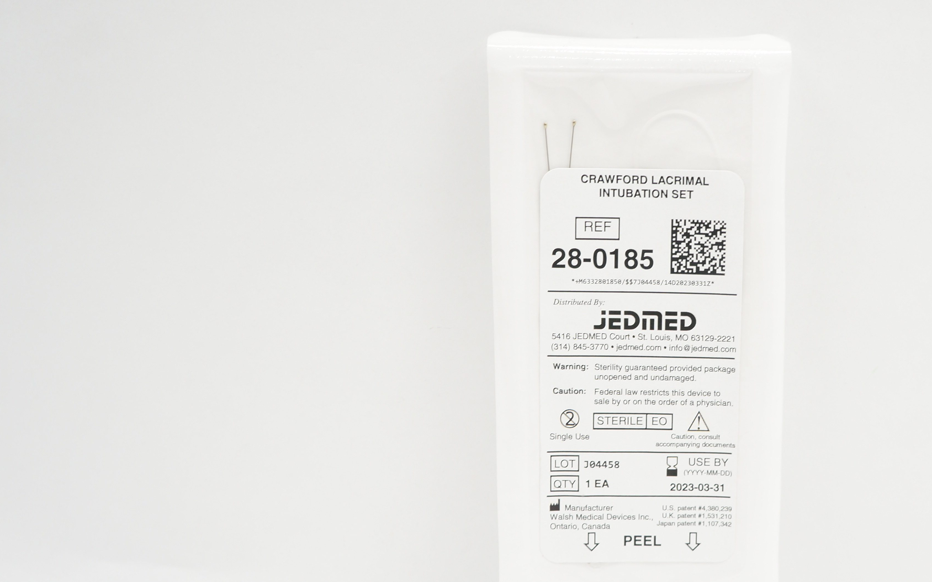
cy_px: 329
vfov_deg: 32.0
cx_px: 637
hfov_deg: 48.3
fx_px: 1016
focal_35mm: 40
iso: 200
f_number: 5.6
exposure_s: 1/30
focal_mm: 18
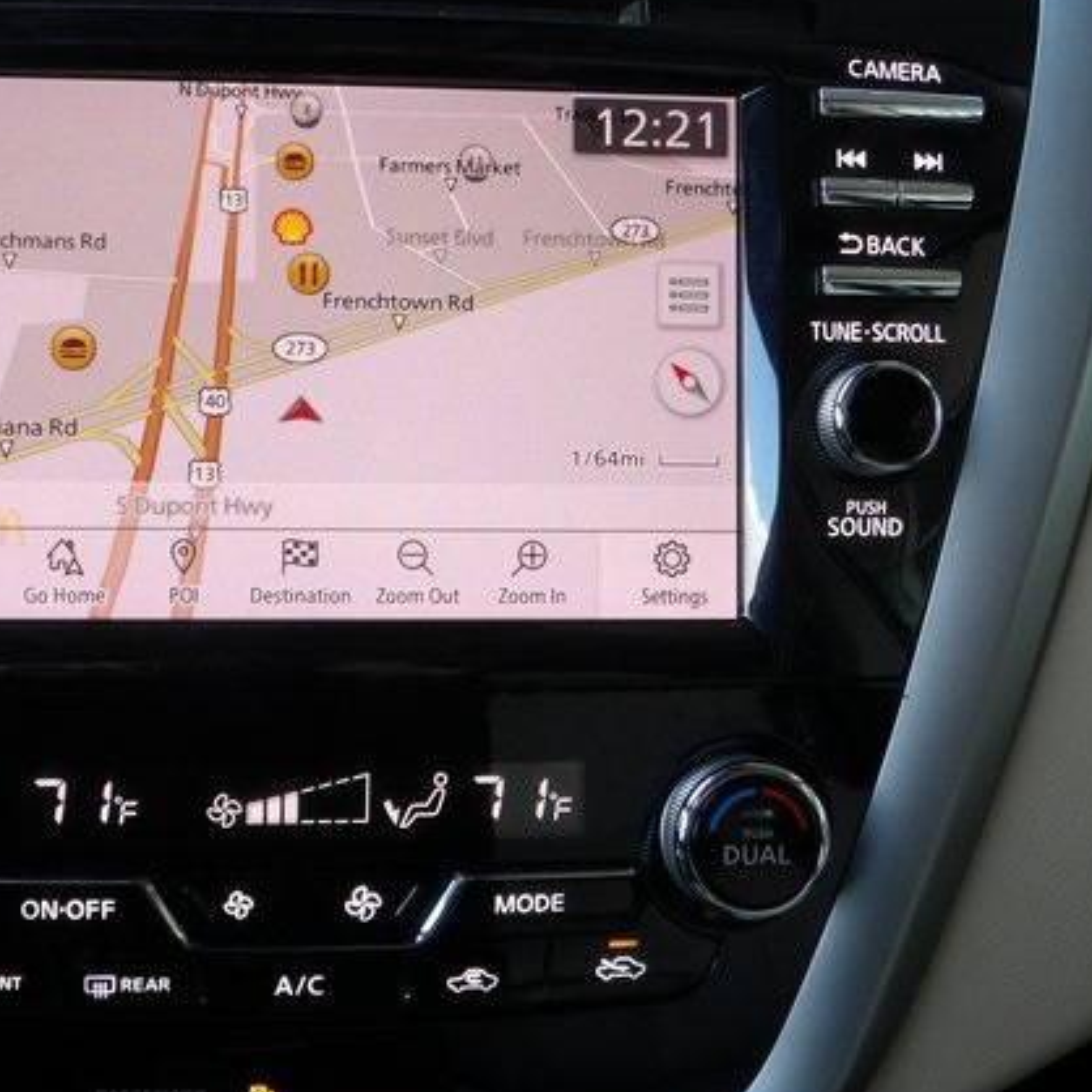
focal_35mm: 46
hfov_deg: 36.3
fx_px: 1642
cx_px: 334
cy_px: 504
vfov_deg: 36.8
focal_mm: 6.2
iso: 200
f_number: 4.5
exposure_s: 1/24
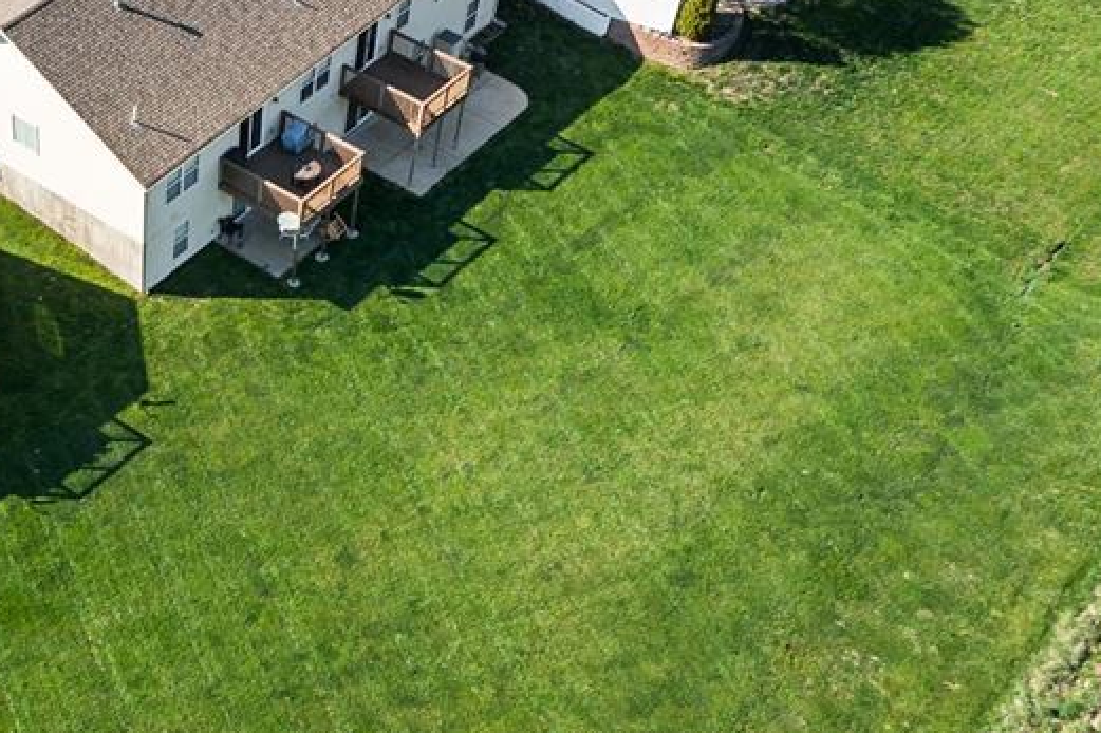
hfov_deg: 34.0
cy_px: 605
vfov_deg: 24.2
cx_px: 76
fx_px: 1681
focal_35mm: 55
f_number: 5.6
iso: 100
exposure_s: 1/200
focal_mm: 10.26
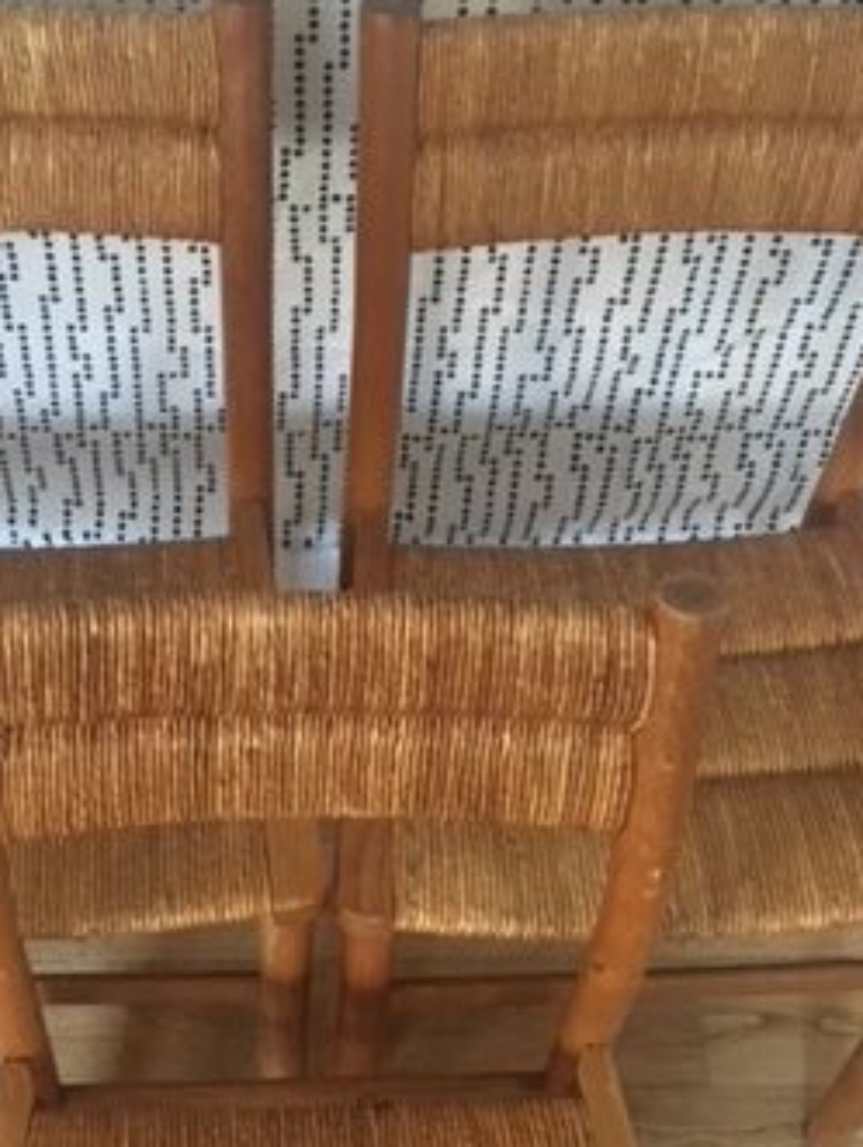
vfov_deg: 33.9
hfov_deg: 26.0
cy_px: 794
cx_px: 295
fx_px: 1858
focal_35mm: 56
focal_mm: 4.15
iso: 200
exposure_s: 1/17
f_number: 2.2
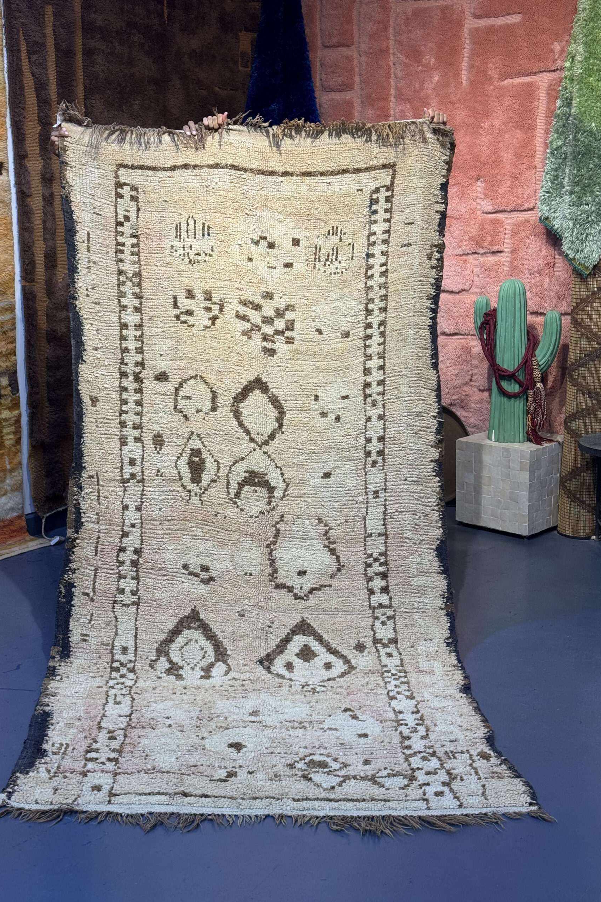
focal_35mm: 50
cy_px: 451
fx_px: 1252
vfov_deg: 39.6
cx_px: 275
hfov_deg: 27.0
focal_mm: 6.76
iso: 50
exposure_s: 1/50
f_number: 1.78
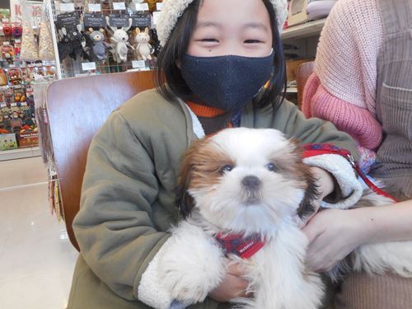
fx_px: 357
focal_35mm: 30
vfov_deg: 46.8
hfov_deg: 59.9
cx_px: 194
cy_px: 146
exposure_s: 1/30
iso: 180
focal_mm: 4.5
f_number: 3.7
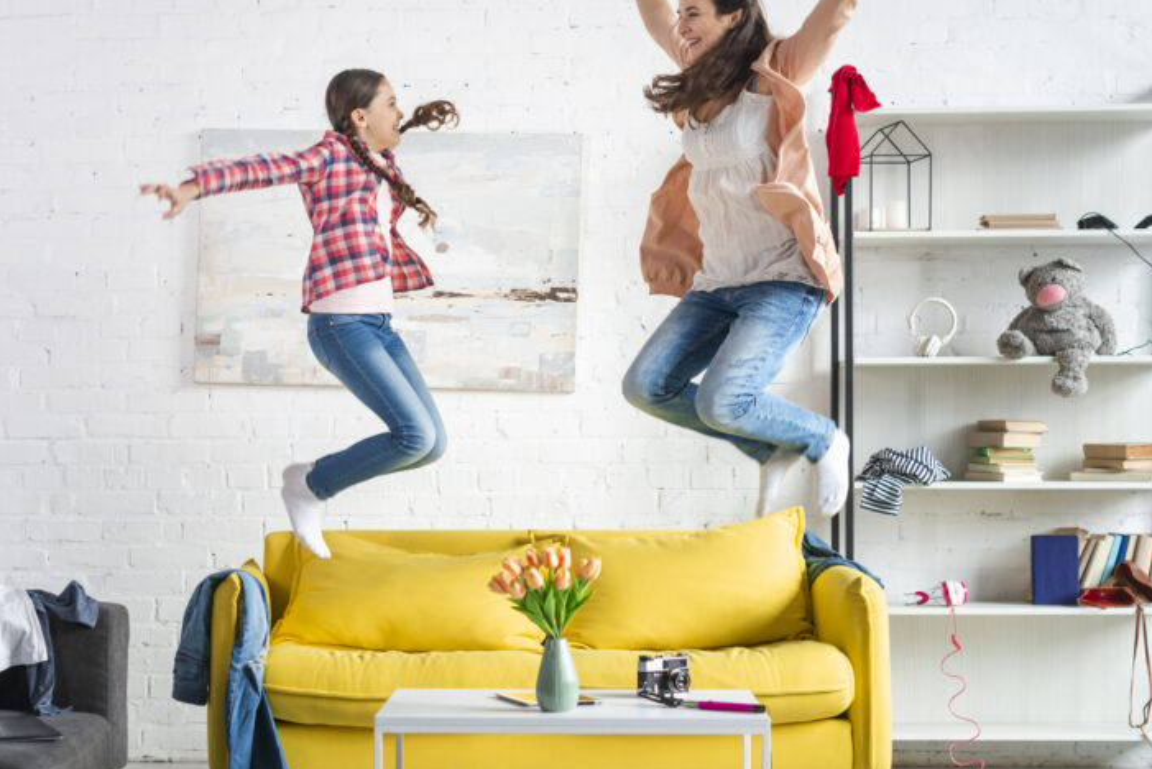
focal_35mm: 73
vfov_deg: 18.7
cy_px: 311
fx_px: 2337
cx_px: 575
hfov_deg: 27.7
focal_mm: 50
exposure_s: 1/320
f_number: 3.2
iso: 500
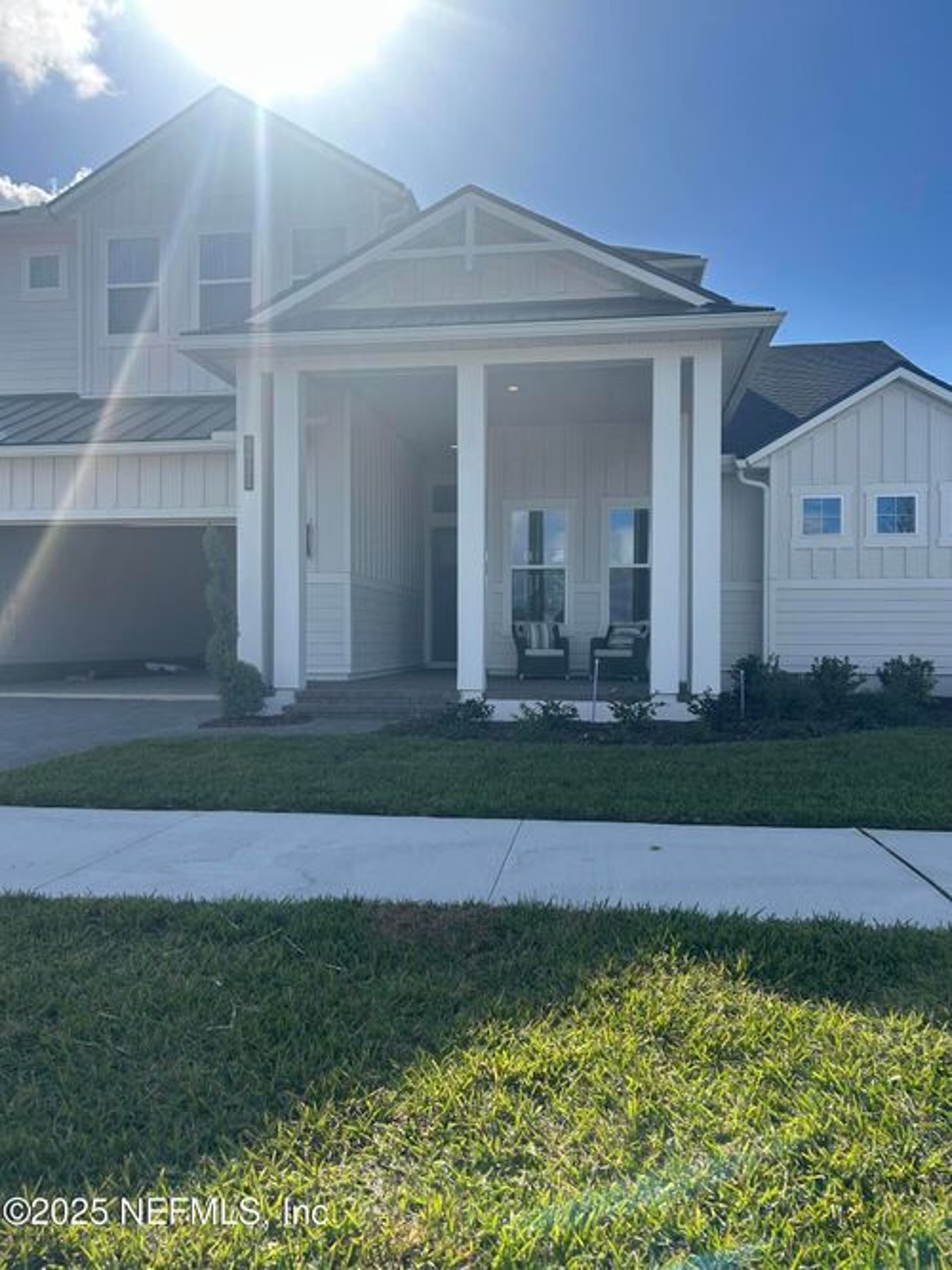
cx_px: 476
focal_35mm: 26
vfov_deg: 67.3
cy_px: 635
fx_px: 954
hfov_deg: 53.0
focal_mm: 5.7
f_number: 1.5
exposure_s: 1/4274
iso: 50
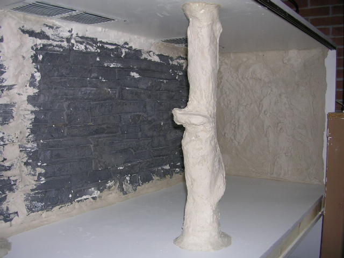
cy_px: 129
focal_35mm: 38
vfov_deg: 37.7
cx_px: 172
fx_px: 378
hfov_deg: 49.0
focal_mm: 5.8
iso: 50
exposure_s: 1/60.1
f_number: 2.8
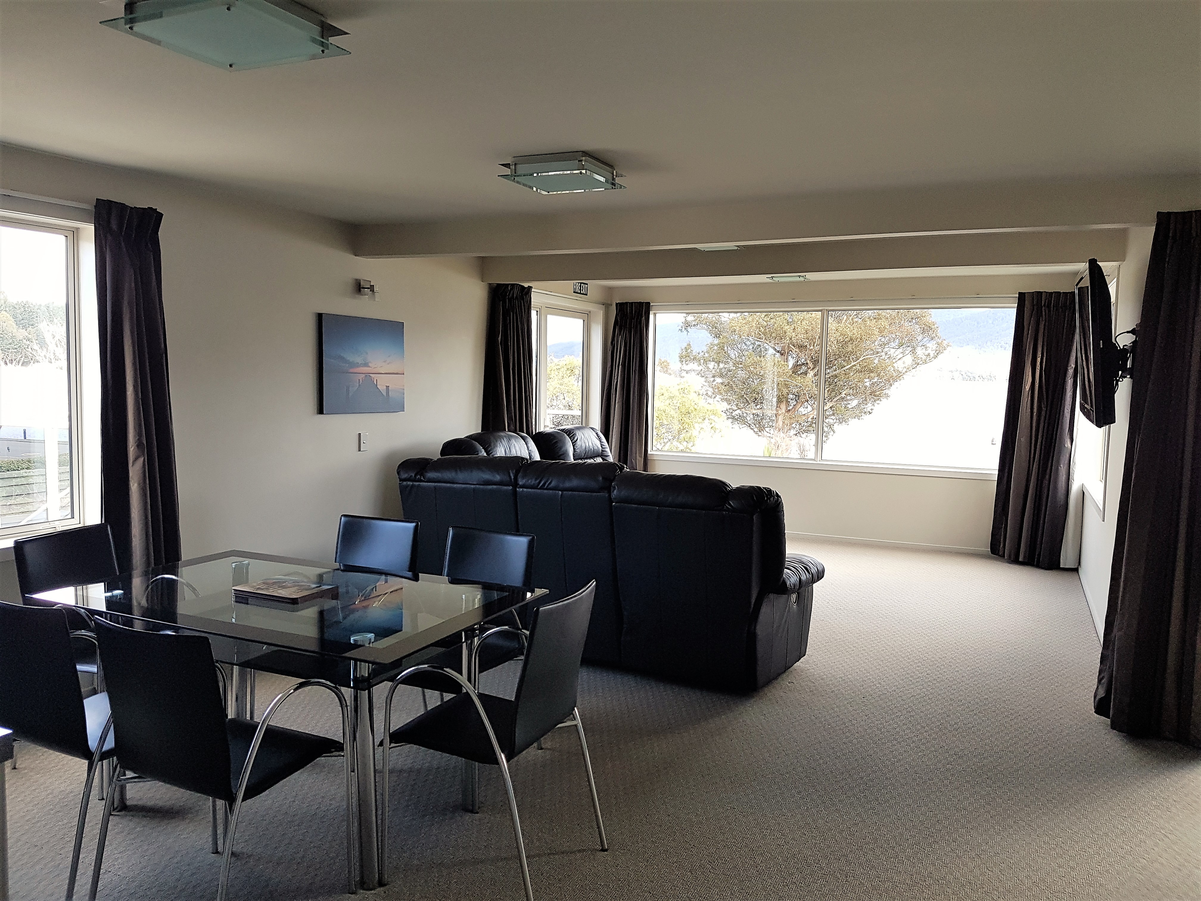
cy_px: 450
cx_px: 600
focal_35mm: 26
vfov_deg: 53.1
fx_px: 902
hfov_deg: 67.3
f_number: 1.7
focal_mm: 4.2
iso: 80
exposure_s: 1/100
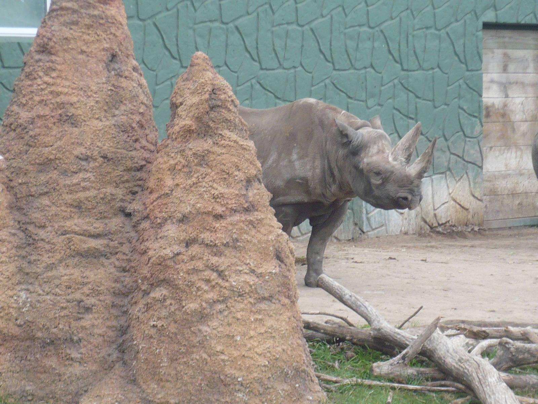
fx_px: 2471
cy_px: 202
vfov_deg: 9.3
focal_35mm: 159
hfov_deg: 12.4
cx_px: 269
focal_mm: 17.4
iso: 100
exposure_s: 1/100
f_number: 5
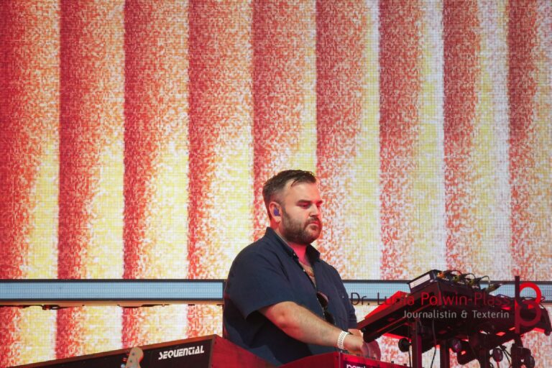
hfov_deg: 9.3
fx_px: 3381
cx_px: 276
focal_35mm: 220
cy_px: 184
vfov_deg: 6.2
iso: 2500
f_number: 5.6
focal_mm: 147
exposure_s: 1/250
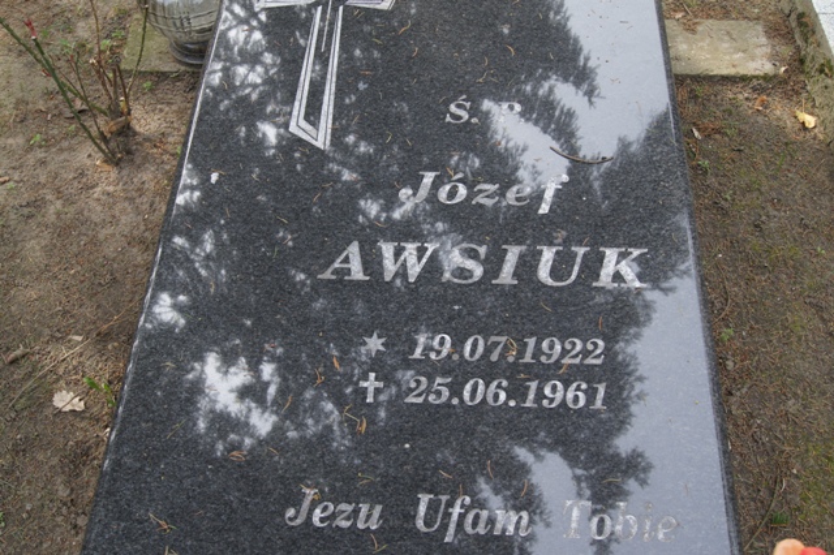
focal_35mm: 36
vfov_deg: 36.8
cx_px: 417
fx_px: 834
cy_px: 278
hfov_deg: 53.2
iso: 200
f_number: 8
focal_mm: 24
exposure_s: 1/80
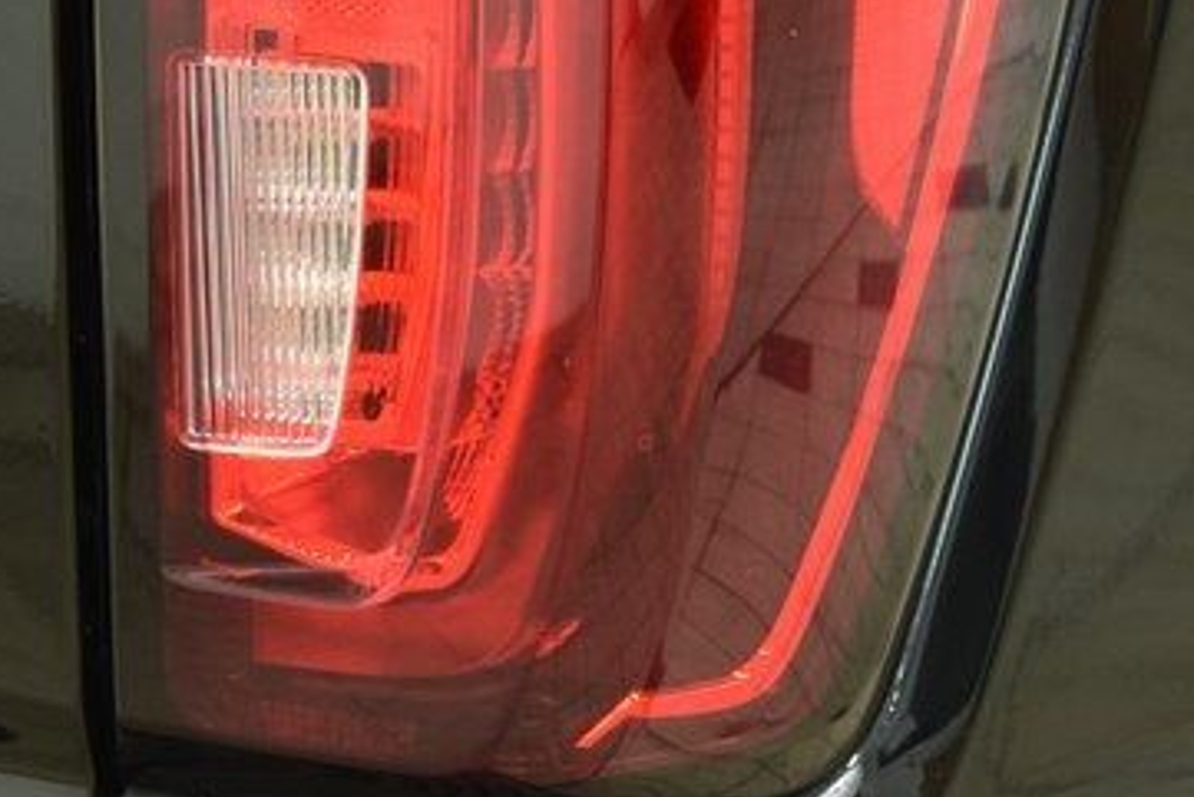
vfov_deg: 6.2
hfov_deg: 9.3
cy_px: -154
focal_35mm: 221
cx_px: 615
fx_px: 7332
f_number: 5.6
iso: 1600
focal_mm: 52
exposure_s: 1/15
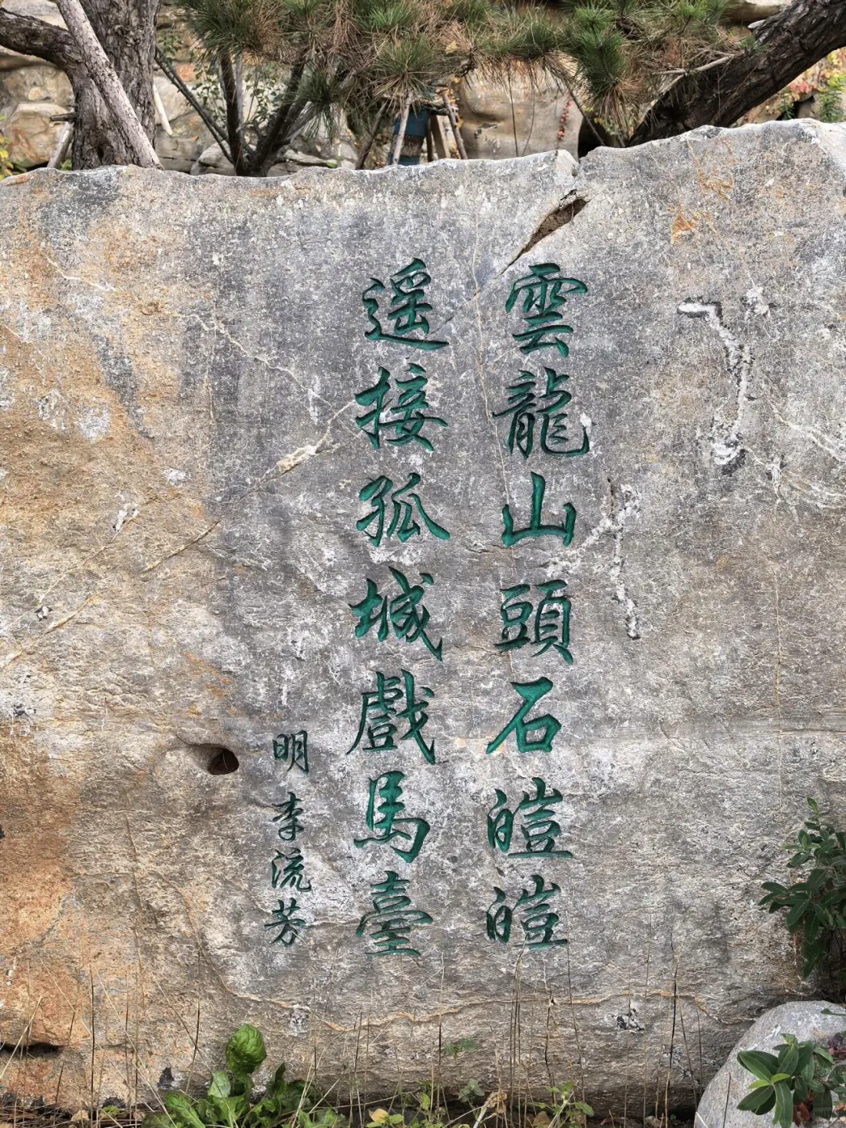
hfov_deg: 32.9
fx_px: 1434
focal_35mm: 44
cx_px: 423
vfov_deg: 42.9
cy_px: 564
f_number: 2
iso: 80
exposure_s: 1/100
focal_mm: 6.98
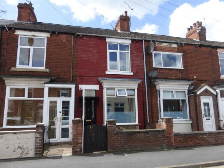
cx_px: 112
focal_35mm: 25
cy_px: 84
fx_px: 162
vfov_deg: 54.9
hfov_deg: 69.4
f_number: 4
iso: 100
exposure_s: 1/500
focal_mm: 4.3
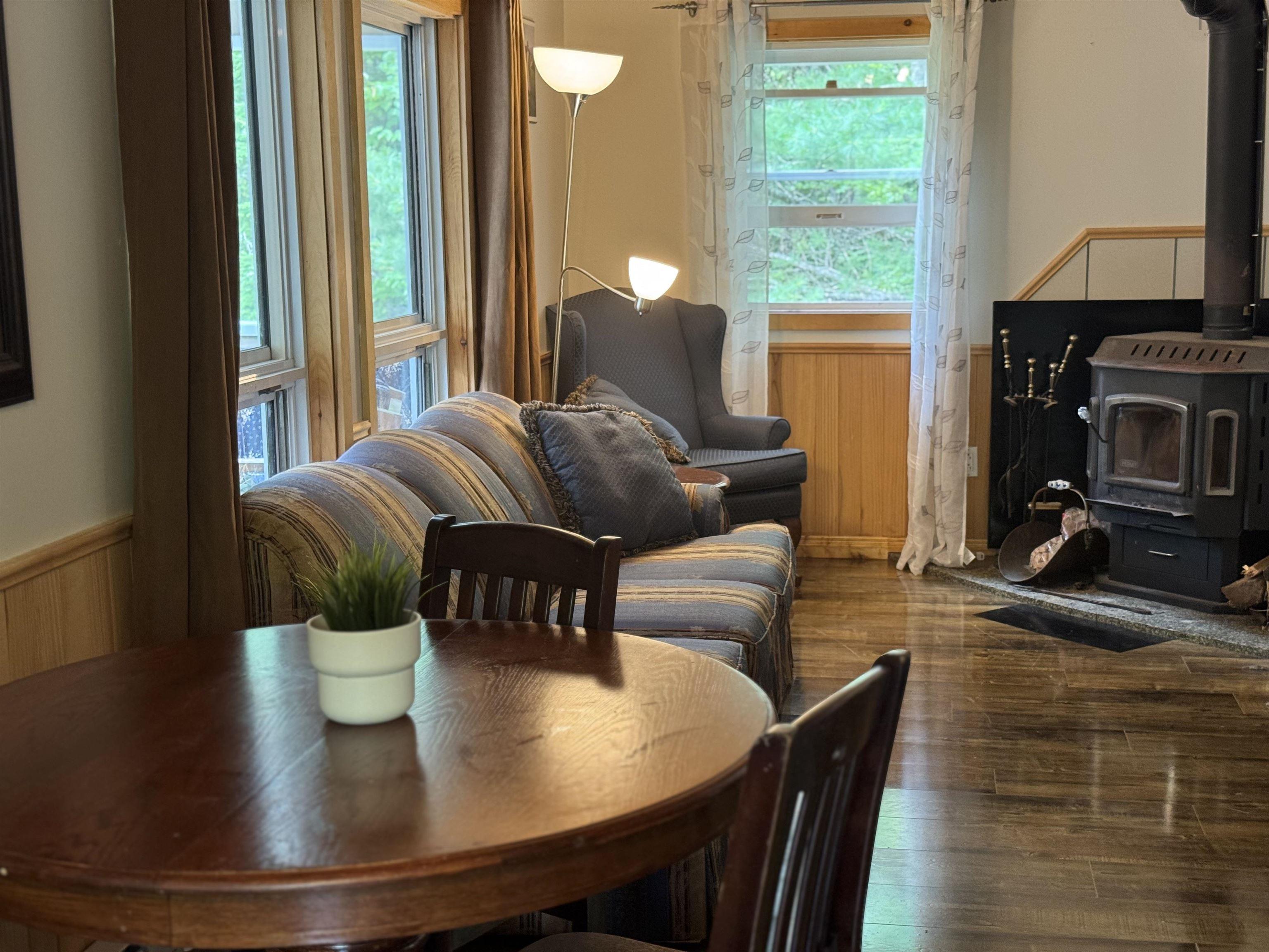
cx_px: 634
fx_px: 1760
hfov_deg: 39.7
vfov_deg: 30.3
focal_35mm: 48
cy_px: 476
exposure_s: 1/40
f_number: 1.78
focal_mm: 6.76
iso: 250
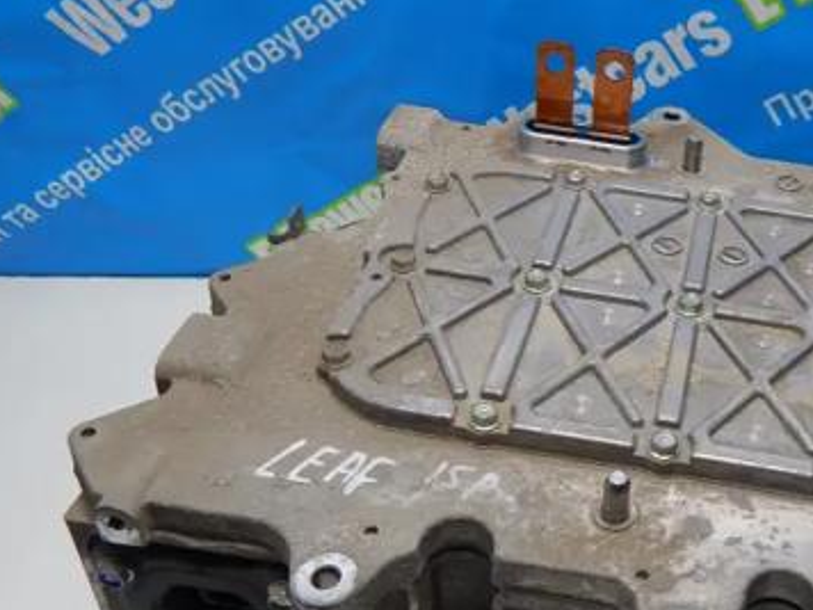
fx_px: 1057
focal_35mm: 45
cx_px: 669
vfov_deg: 32.2
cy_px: 327
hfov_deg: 40.1
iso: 125
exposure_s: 1/30
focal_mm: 4.5
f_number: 3.1
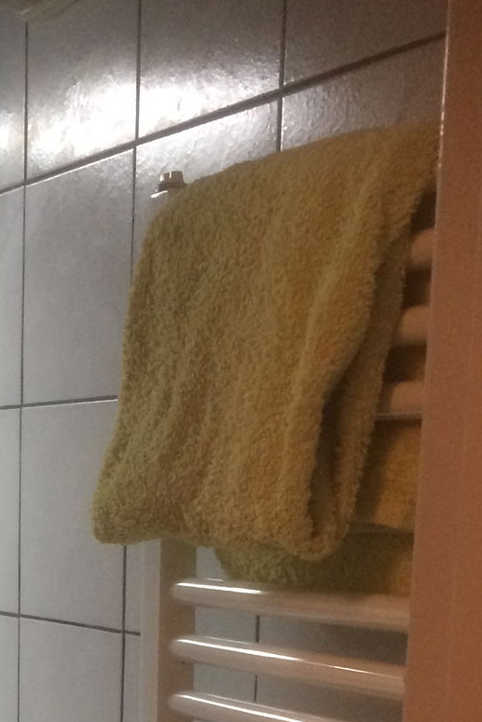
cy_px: 845
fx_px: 1666
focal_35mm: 83
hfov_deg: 15.3
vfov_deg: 22.7
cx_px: -233
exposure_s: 1/33
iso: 200
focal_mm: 4.15
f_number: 2.2
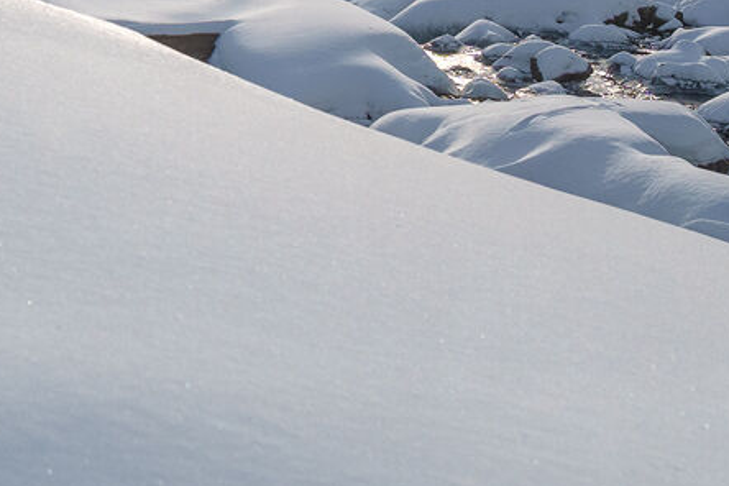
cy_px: -345
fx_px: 2187
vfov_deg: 11.8
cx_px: -103
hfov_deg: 18.1
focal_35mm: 108
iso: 100
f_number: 2.8
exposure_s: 1/2500
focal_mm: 20
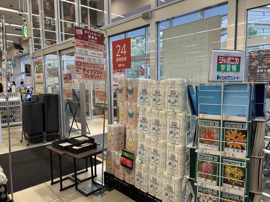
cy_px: 101
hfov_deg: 67.3
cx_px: 135
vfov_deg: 53.1
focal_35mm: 26
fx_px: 203
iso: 64
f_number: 1.5
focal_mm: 5.7
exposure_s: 1/100
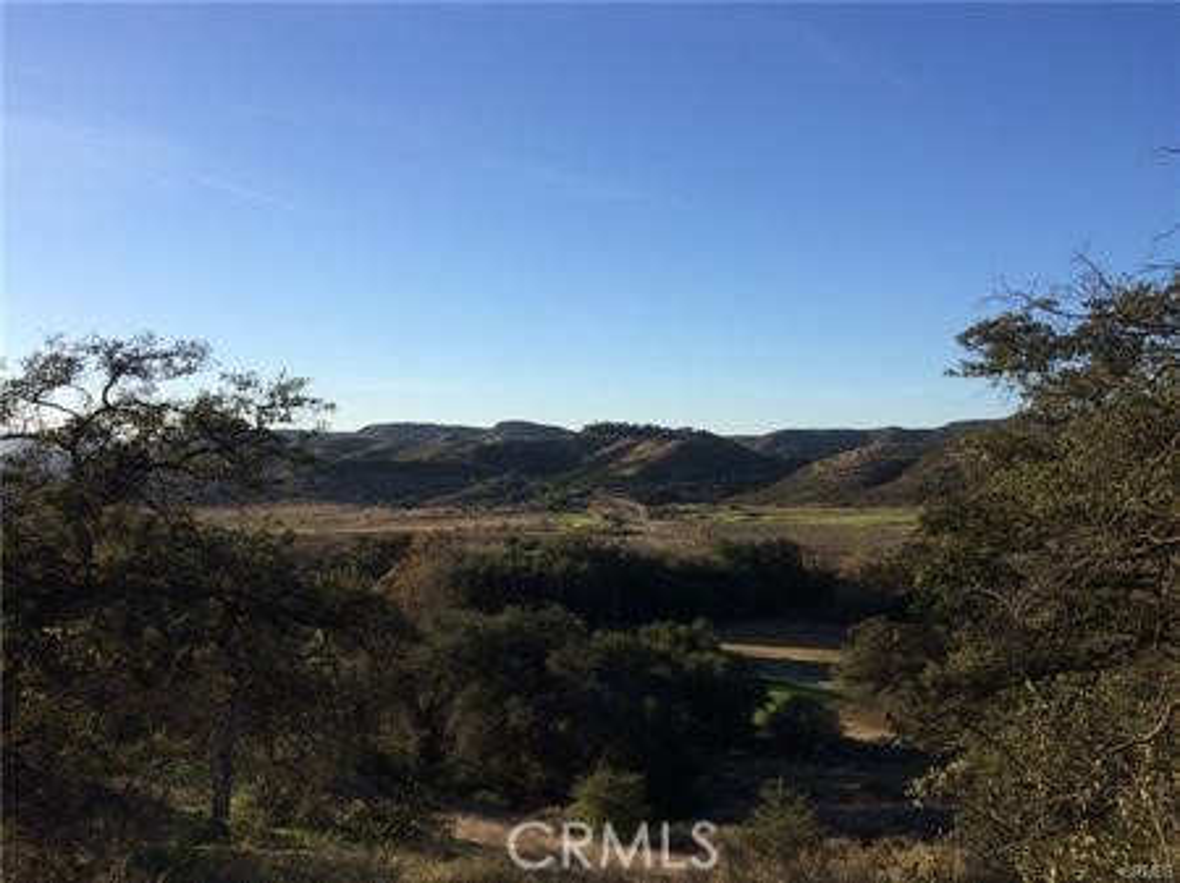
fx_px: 988
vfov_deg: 48.2
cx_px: 590
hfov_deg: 61.7
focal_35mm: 29
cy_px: 442
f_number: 2.2
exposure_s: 1/1414
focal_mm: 4.15
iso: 32
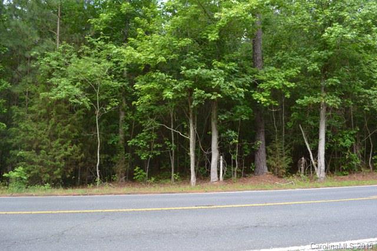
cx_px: 188
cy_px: 126
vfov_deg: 48.0
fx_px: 283
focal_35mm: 27
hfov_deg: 67.4
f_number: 5.6
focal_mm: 18
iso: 220
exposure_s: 1/125
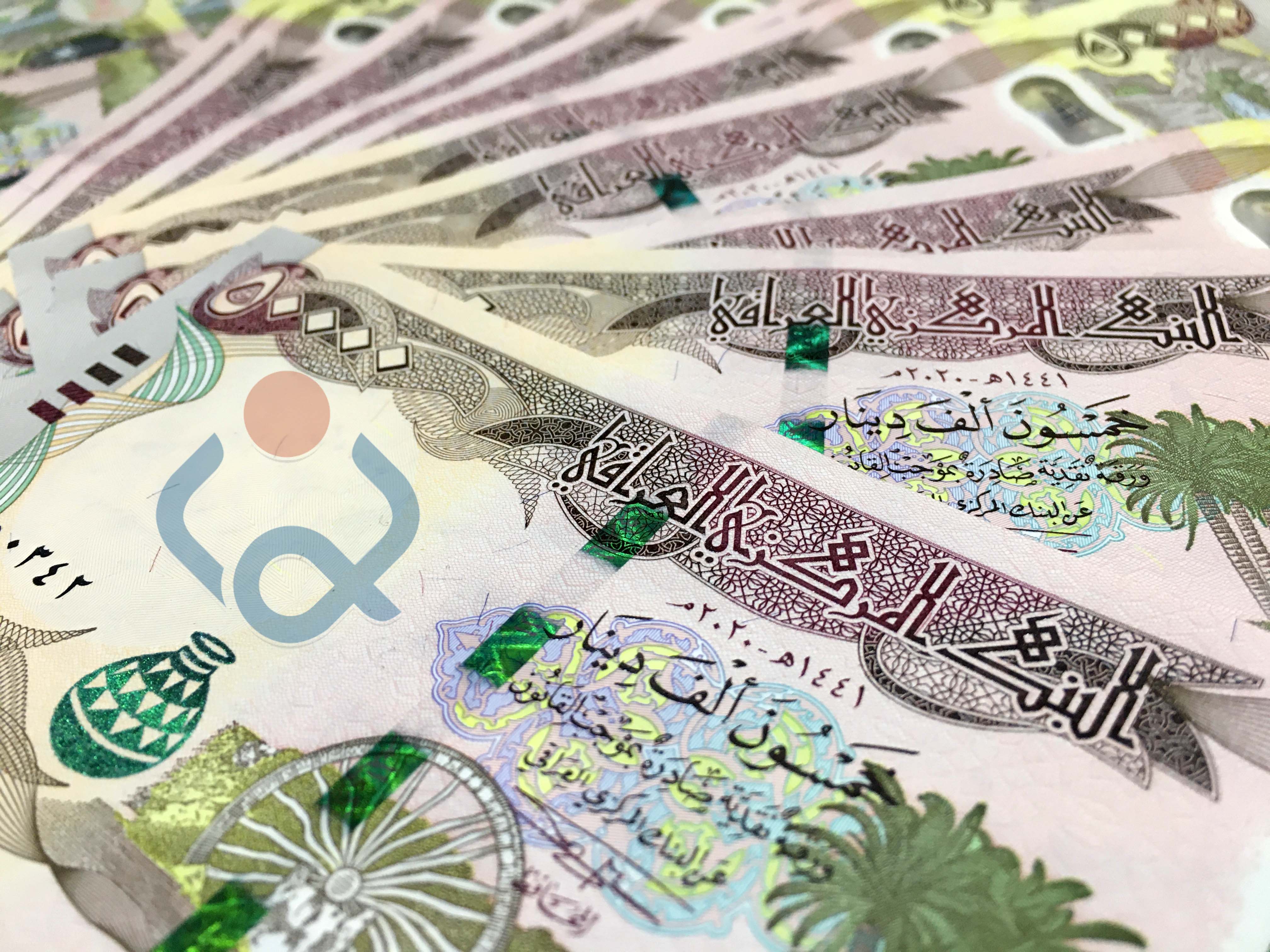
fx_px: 1064
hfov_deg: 61.7
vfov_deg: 48.2
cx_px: 635
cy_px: 476
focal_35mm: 29
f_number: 2.2
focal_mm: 4.15
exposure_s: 1/33
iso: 100
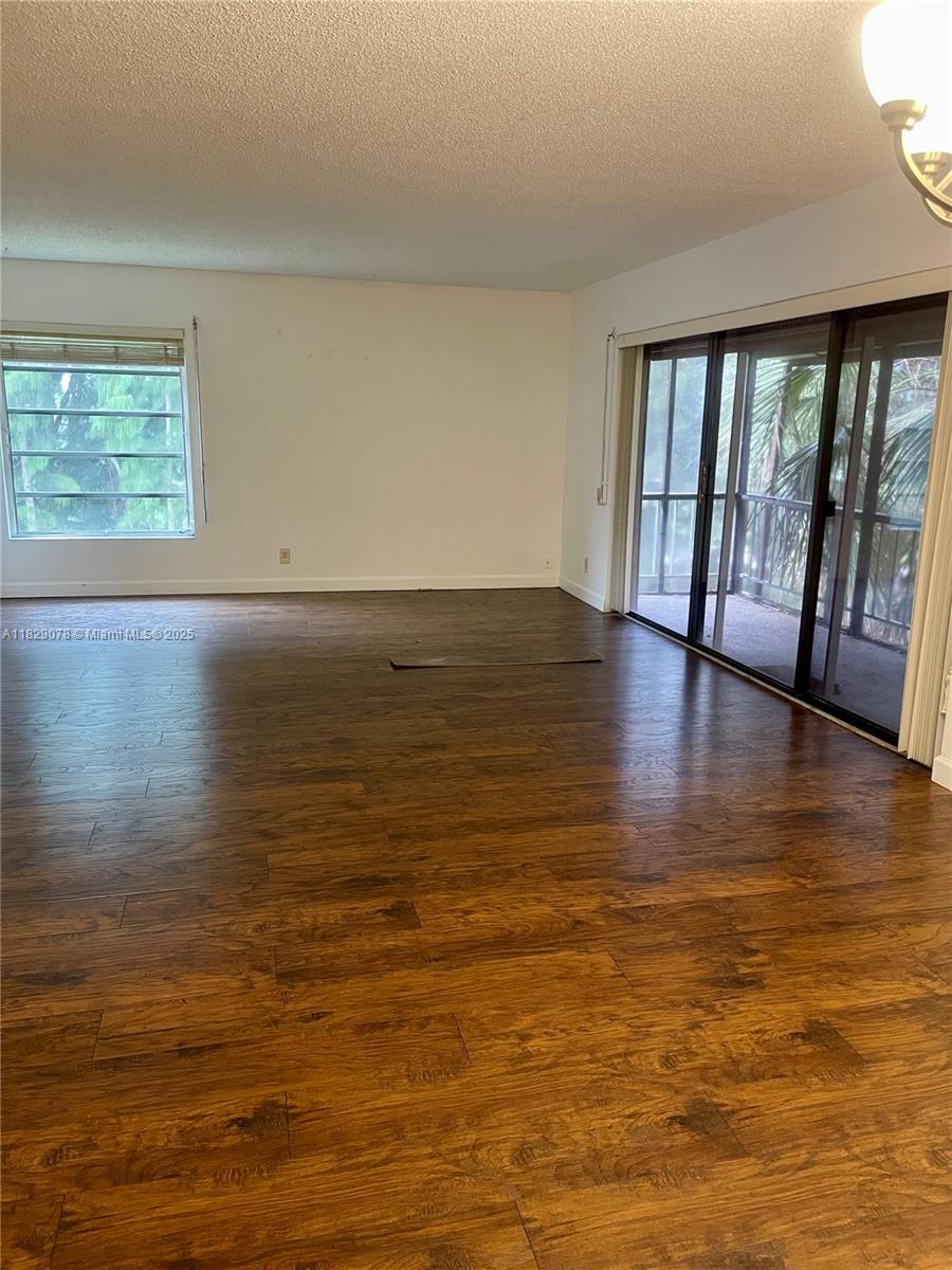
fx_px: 917
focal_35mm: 25
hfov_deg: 54.9
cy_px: 635
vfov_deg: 69.4
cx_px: 476
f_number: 1.6
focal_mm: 5.1
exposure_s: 1/60
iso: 320
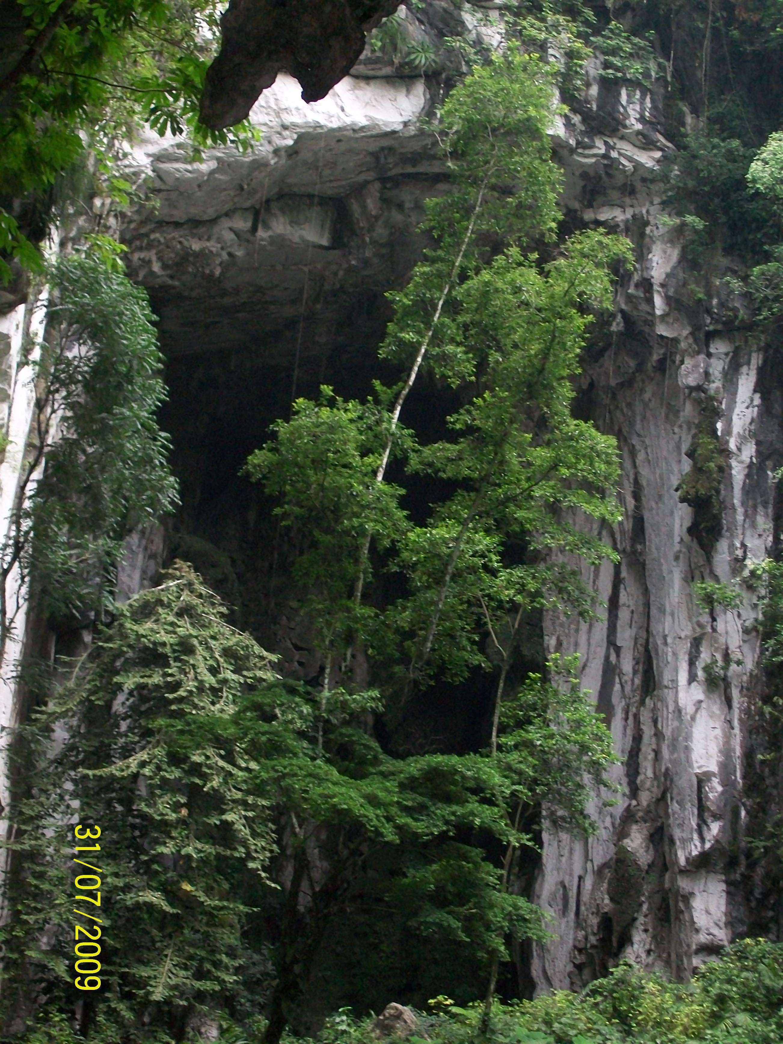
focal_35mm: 70
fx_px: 2111
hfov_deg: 21.0
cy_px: 522
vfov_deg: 27.8
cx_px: 392
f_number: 3.8
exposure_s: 1/100
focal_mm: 11.6
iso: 160
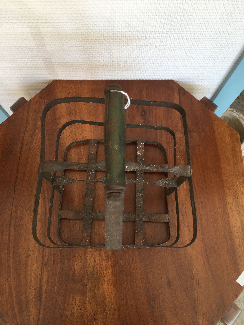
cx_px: 122
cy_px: 162
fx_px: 273
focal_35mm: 29
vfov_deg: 61.7
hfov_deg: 48.2
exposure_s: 1/50
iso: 25
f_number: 2.2
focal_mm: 4.15
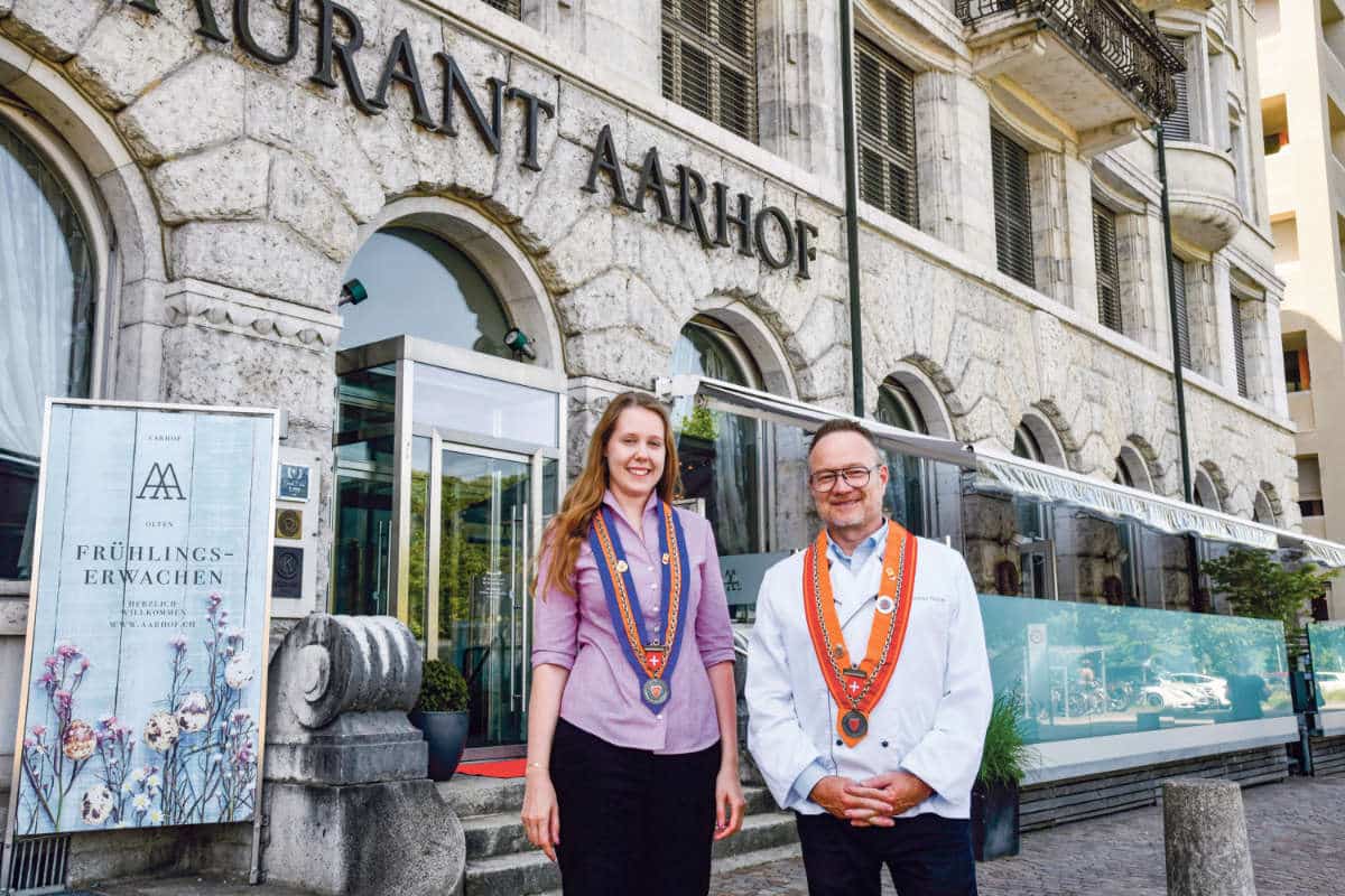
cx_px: 672
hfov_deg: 54.4
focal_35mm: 35
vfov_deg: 37.9
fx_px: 1308
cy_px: 448
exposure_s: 1/60
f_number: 13
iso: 200
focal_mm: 35
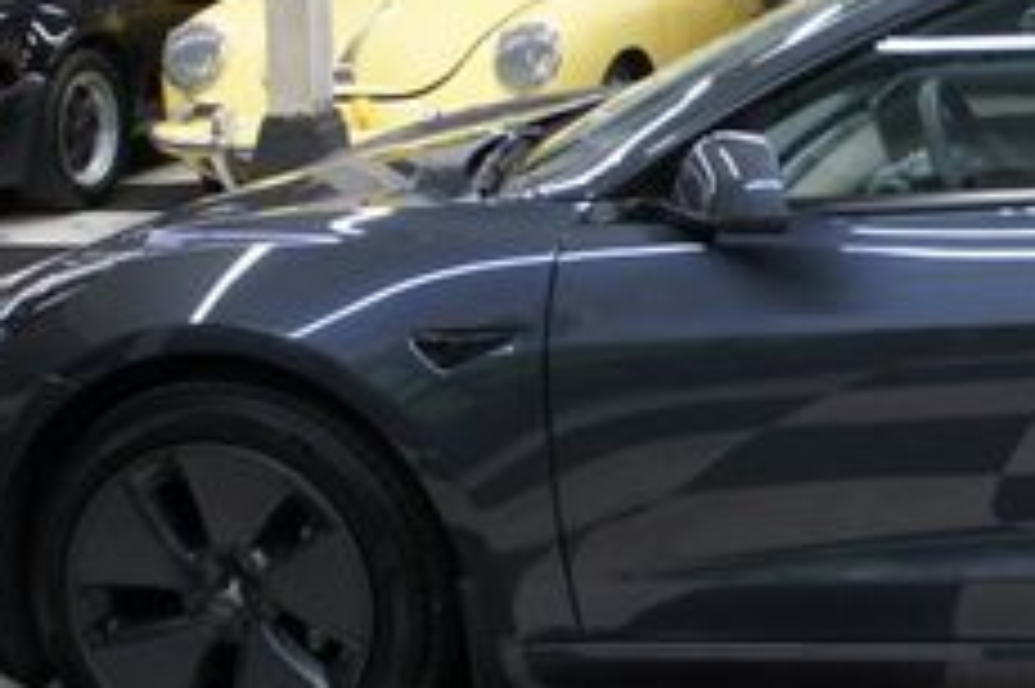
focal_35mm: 75
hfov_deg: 24.8
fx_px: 2155
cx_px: 1197
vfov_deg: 17.6
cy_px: -36
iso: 320
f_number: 3.5
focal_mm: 18
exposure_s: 1/30
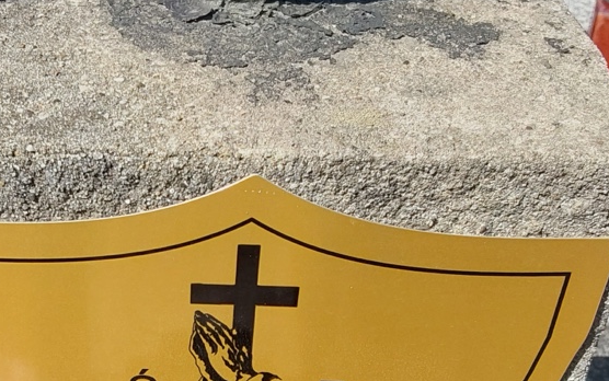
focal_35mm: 64
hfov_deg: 31.6
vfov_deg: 19.5
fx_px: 1063
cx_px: 174
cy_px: 420
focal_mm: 2.91
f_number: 1.9
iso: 50
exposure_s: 1/1189
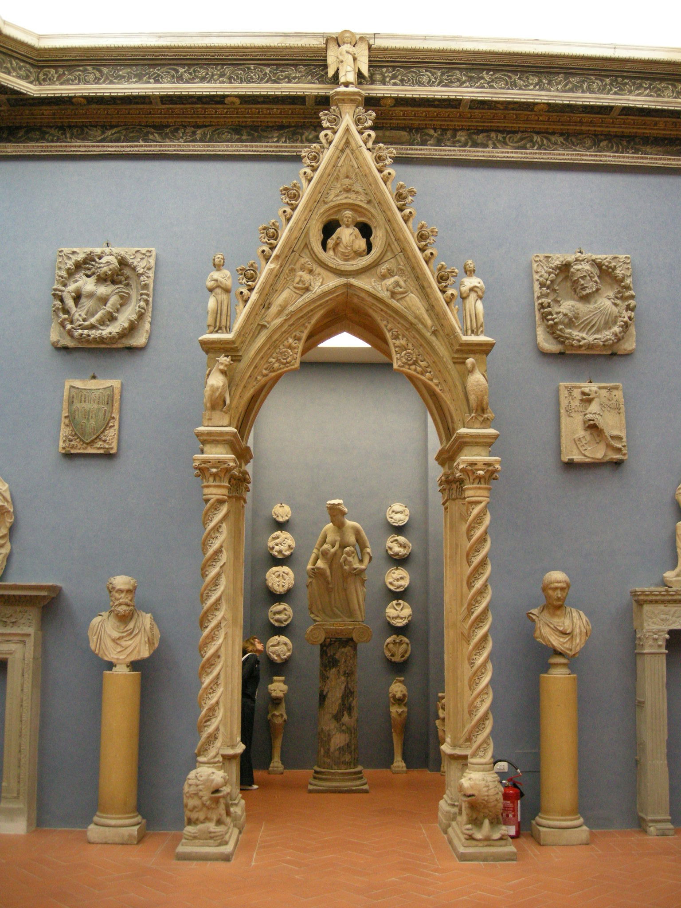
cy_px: 454
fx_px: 944
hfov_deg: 39.7
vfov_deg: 51.4
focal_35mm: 36
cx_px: 340
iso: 372
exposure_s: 1/60
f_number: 2.7
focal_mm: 7.5
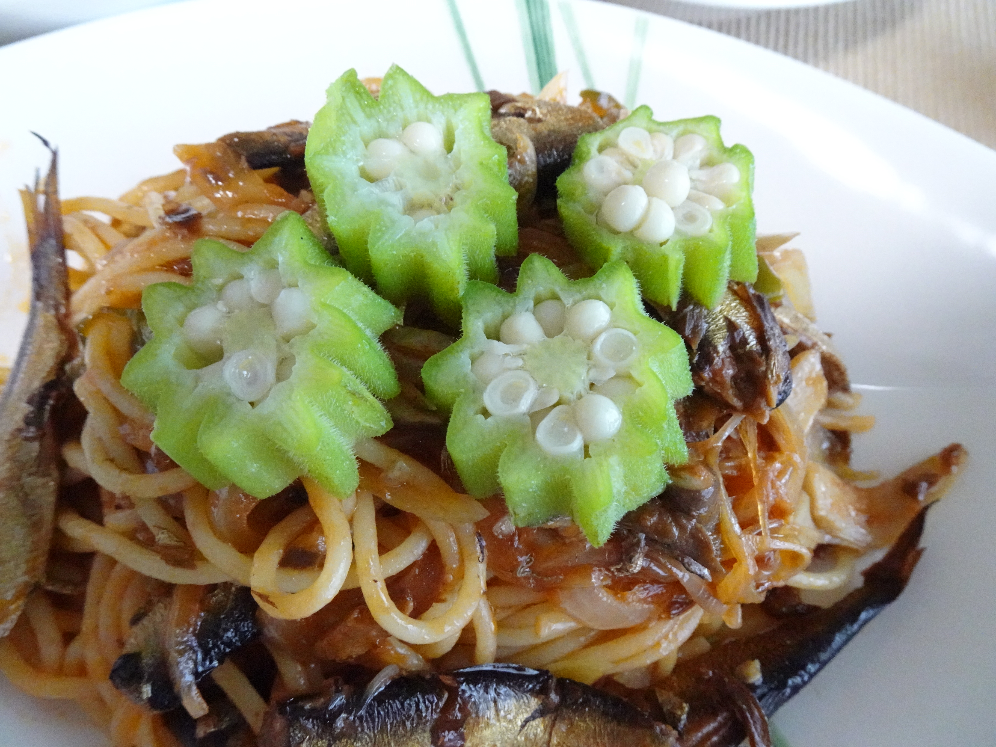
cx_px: 498
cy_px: 374
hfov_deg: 71.6
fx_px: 691
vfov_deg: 56.8
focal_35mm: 24
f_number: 3.5
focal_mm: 4.25
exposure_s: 1/160
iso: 1600
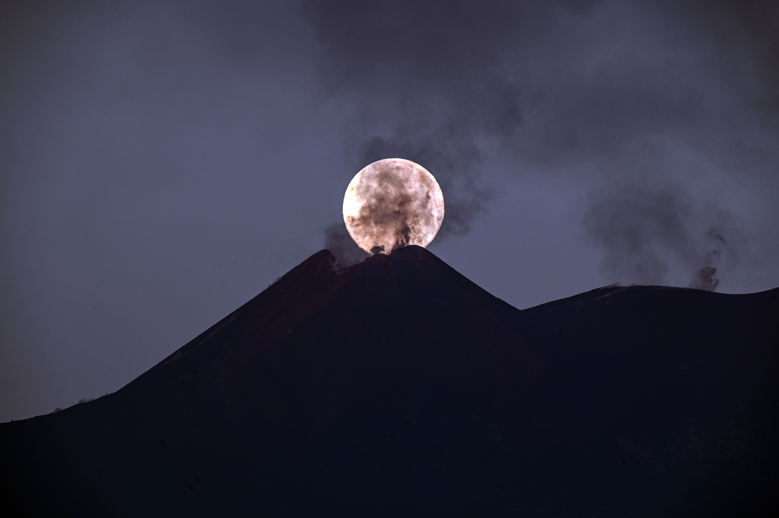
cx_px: 390
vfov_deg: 2.7
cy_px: 259
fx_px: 10812
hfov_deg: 4.1
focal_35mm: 500
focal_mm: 500
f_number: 11
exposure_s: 1/15
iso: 125
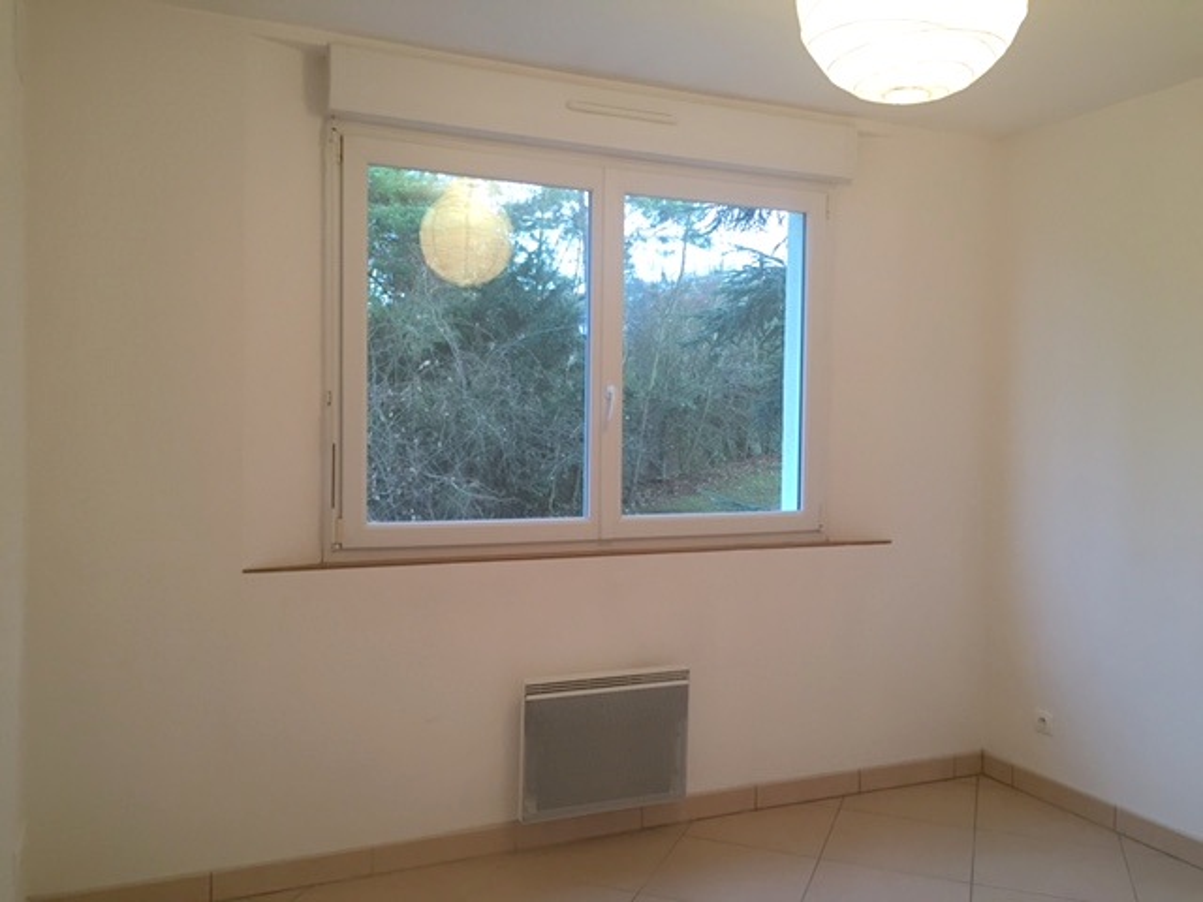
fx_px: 1008
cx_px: 602
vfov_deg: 48.2
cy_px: 451
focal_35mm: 29
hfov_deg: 61.7
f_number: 2.2
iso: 100
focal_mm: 4.15
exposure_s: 1/33
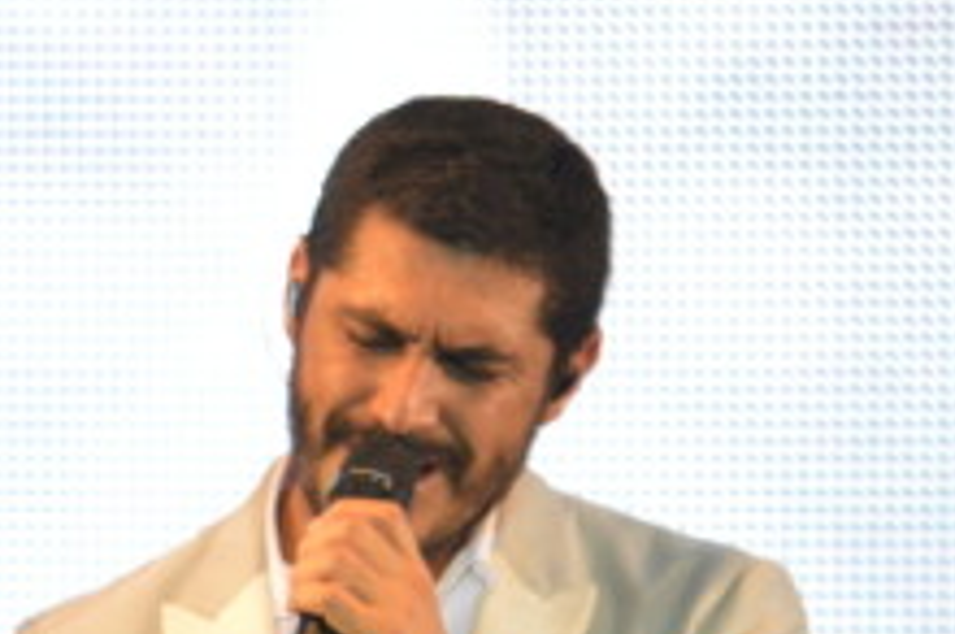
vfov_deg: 1.4
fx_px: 25191
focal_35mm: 951
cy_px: 669
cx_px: -30
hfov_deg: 2.2
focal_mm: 240
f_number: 5.3
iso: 1600
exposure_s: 1/125
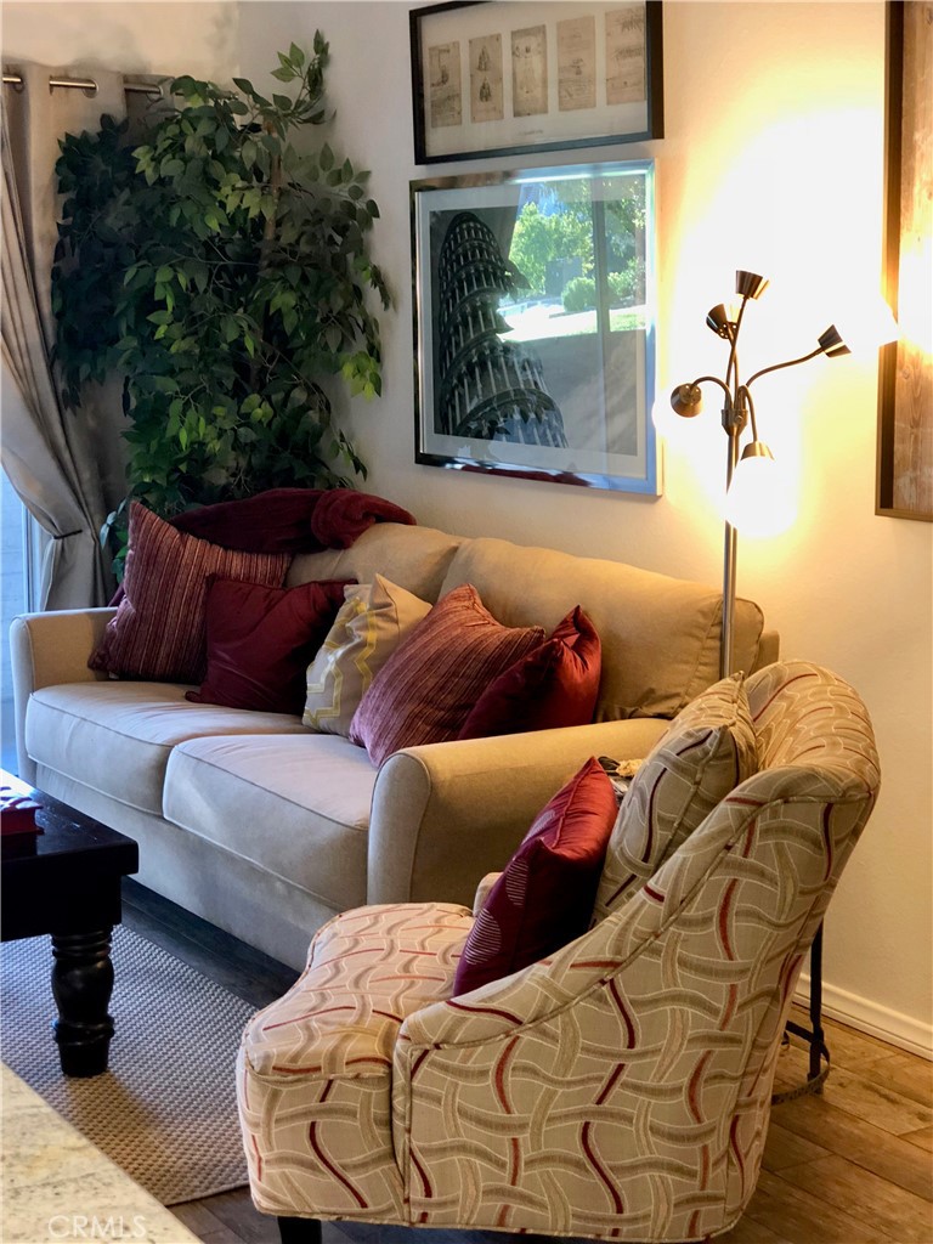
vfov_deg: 33.8
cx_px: 466
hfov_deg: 25.7
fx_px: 2048
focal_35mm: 57
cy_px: 622
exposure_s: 1/60
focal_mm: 6.6
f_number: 2.8
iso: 200
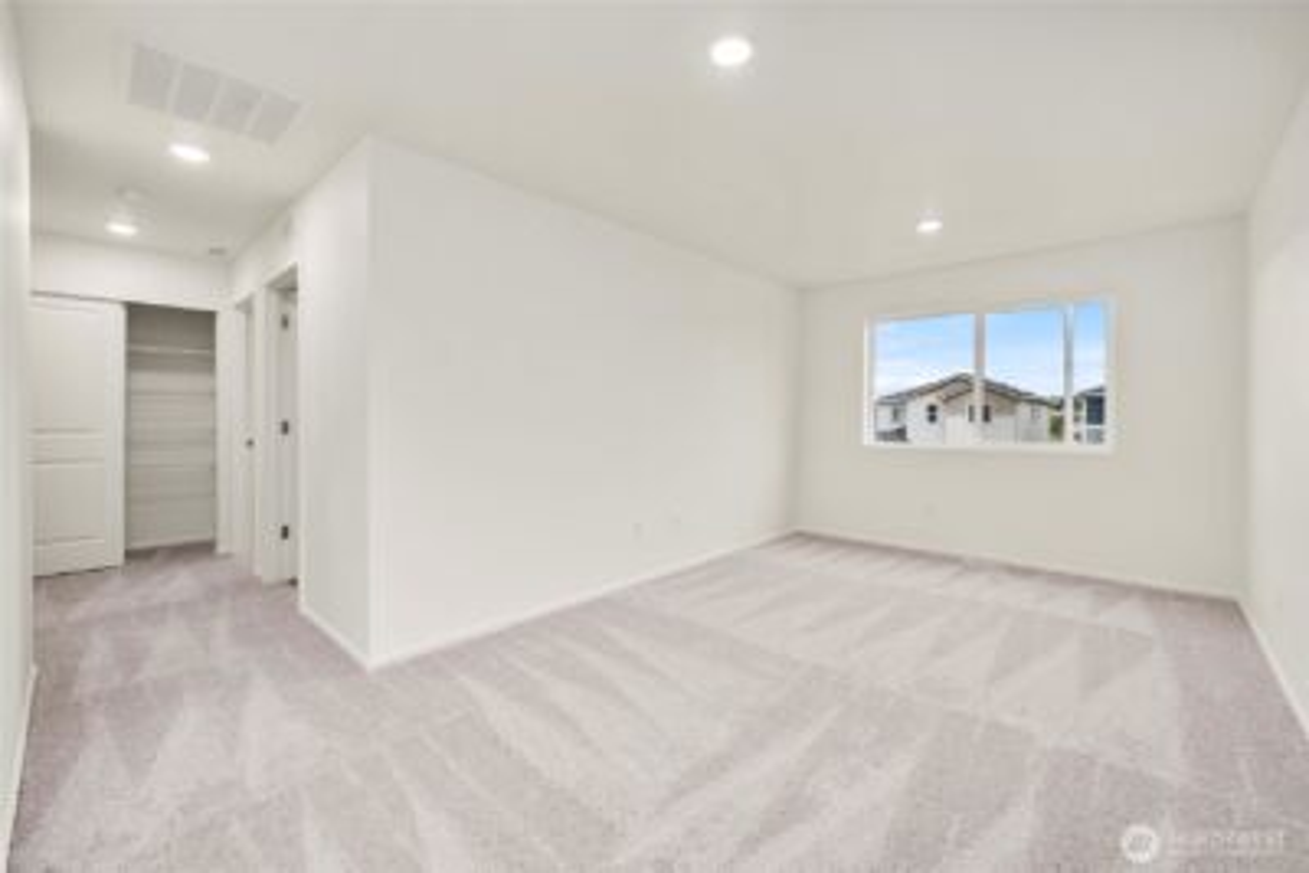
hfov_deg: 104.2
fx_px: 509
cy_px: 436
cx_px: 654
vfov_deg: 81.3
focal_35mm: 14
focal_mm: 14
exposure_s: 1/60
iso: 80
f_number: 7.1
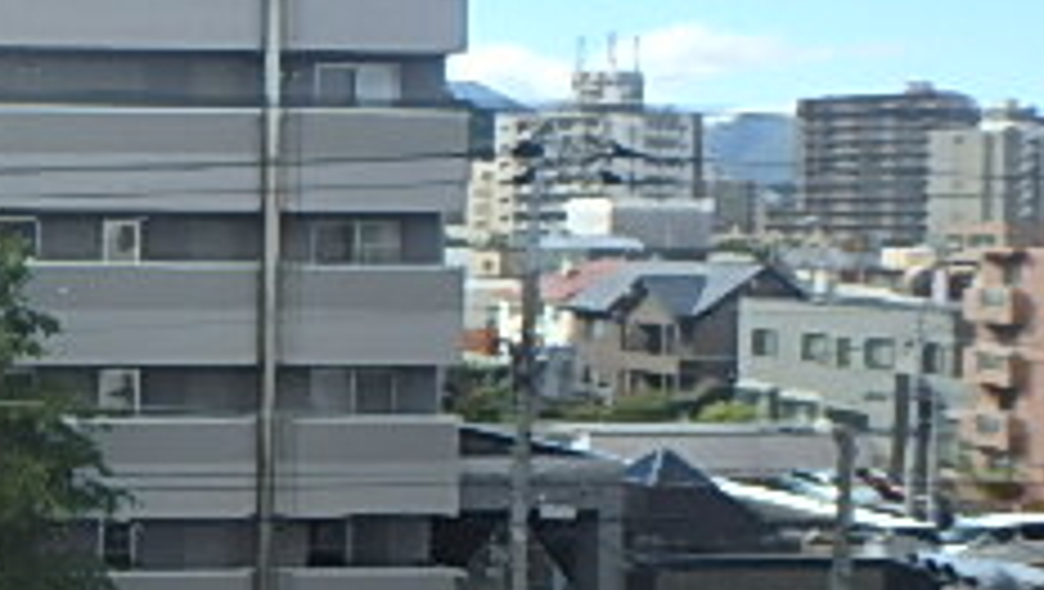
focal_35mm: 63
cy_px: 324
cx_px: -392
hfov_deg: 26.8
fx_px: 1746
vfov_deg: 19.2
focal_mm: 3.7
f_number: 3.5
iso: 125
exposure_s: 1/640
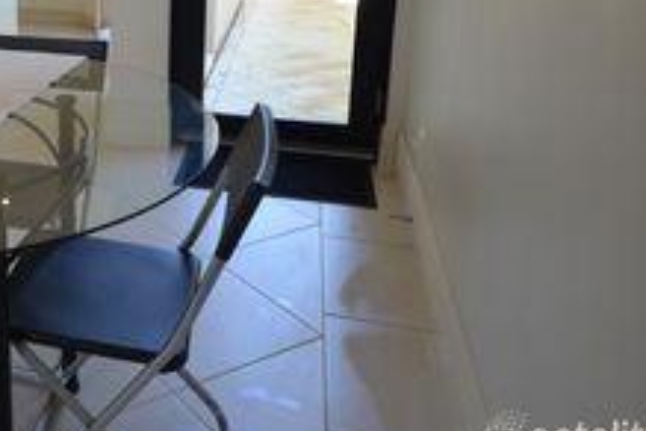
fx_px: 807
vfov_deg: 28.6
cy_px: 37
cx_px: 21
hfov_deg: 39.2
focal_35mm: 45
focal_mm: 14
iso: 400
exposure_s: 1/80
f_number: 4.8
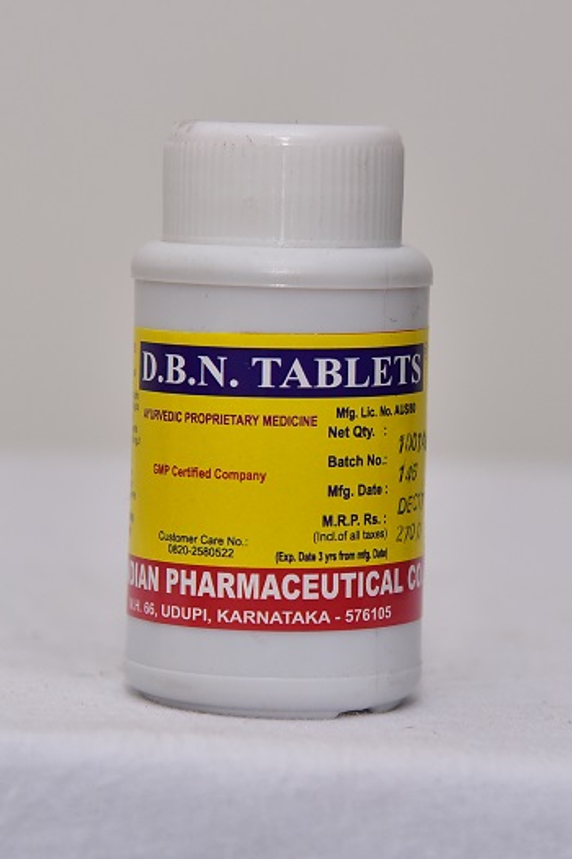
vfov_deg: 17.1
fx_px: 2864
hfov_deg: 11.4
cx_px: 286
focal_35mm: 120
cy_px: 430
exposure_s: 1/160
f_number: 5.6
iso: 1600
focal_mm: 120
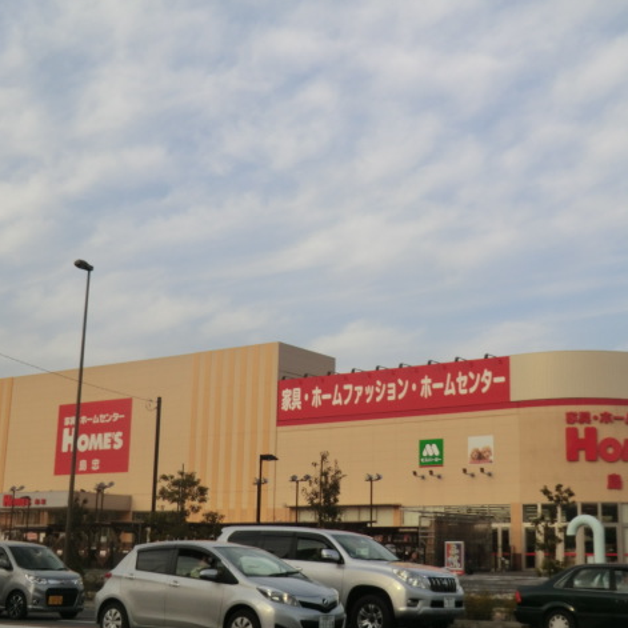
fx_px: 985
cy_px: 312
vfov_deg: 35.4
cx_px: 383
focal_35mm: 48
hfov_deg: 35.2
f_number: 3.8
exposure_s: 1/640
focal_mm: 7.1
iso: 80
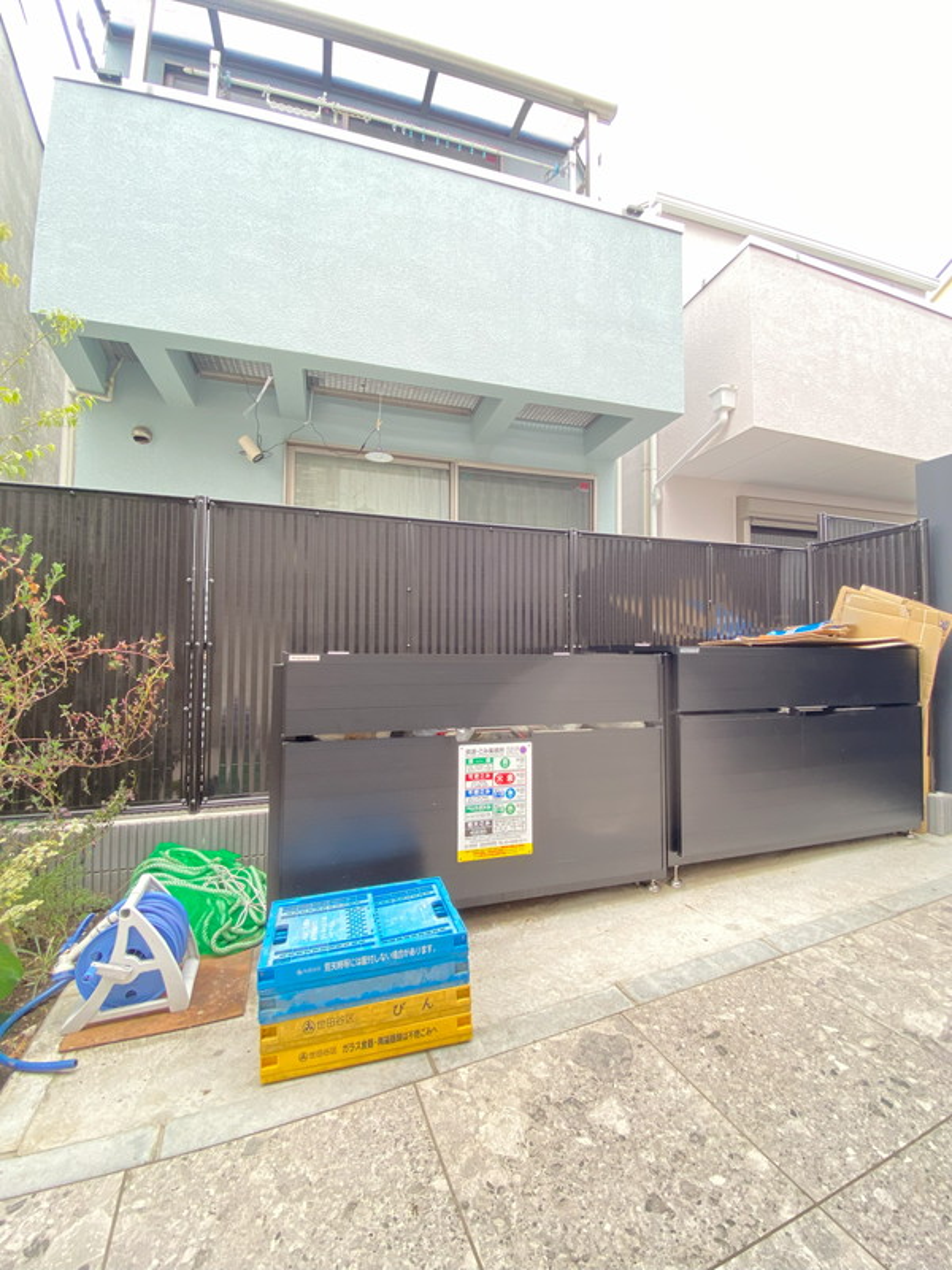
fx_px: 477
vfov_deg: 106.2
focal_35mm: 13
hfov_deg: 89.9
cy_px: 635
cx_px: 476
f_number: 2.4
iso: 125
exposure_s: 1/121
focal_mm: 1.54
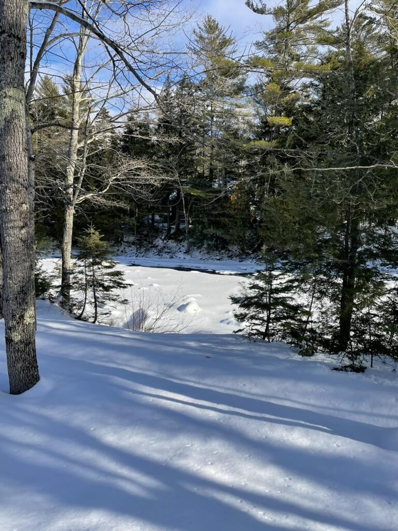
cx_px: 199
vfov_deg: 67.3
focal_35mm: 26
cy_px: 266
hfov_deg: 53.1
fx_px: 399
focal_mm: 4.2
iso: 32
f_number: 1.6
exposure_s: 1/2304
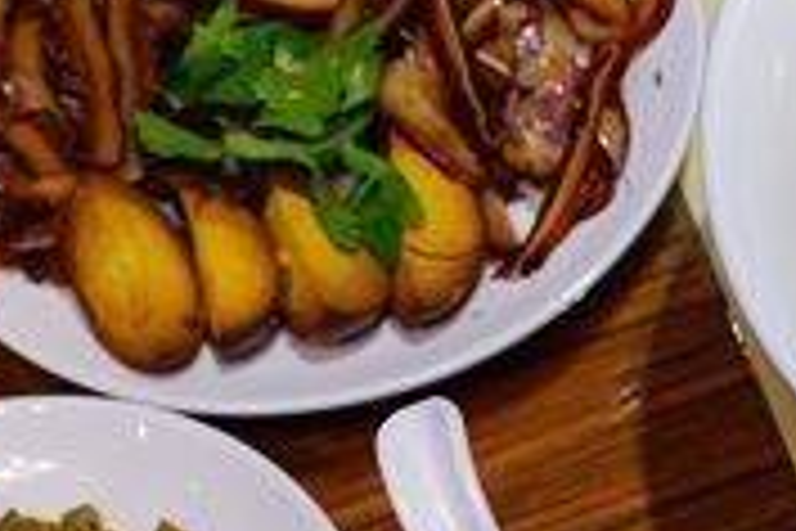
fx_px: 2432
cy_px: 799
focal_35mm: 110
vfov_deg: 11.9
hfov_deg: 16.9
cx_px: 1178
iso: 125
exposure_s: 1/80
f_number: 3.2
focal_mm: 11.12
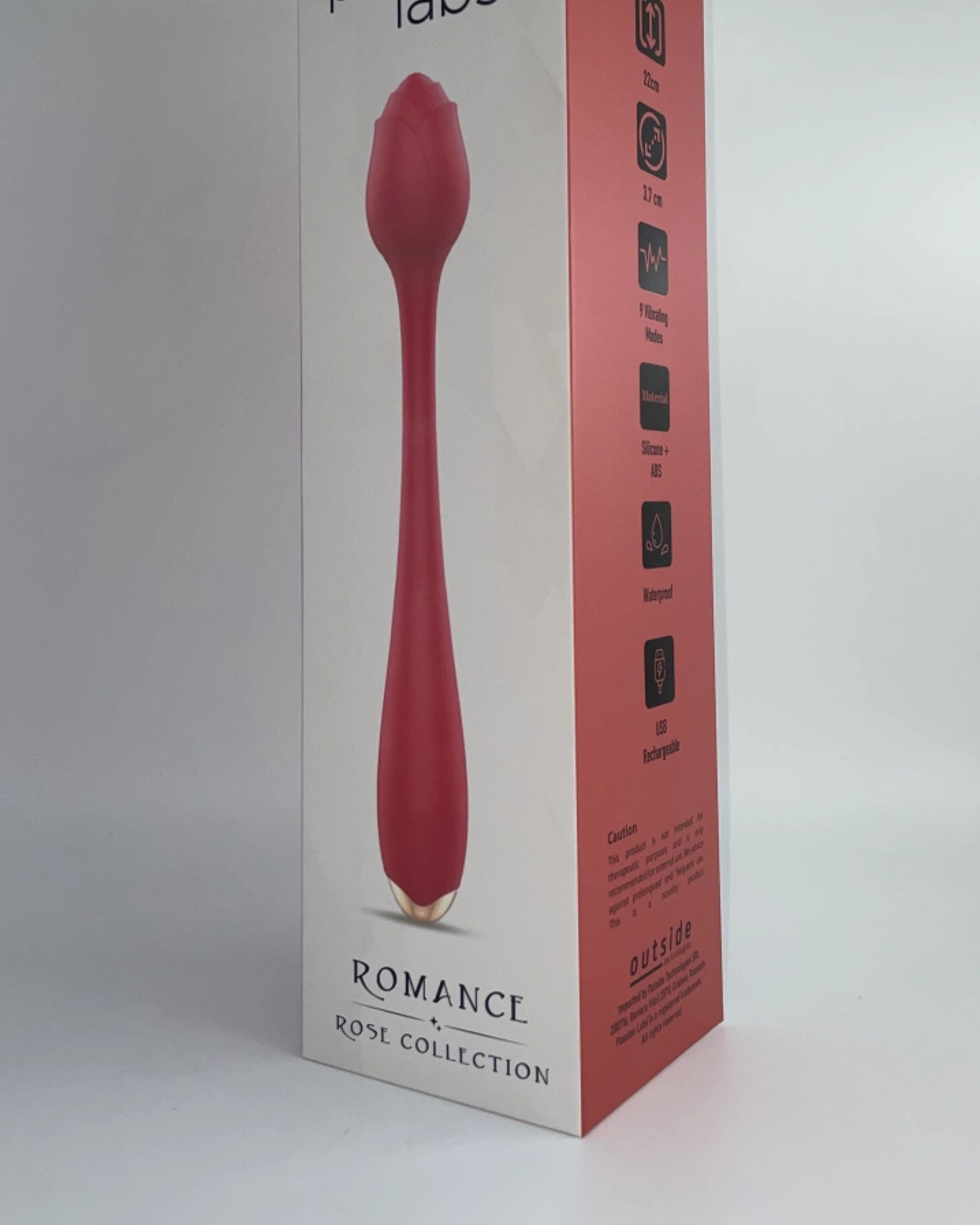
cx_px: 508
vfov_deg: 52.5
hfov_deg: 43.4
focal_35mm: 34
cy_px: 487
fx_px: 1232
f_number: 1.6
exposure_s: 1/1401
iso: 32
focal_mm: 4.2
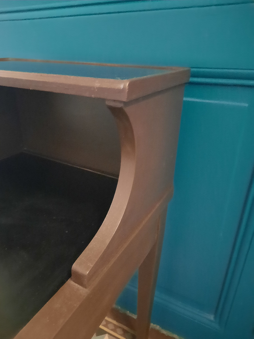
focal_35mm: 25
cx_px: 127
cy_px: 170
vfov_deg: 69.4
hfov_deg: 54.9
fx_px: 245
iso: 2500
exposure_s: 1/10
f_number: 2
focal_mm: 4.6
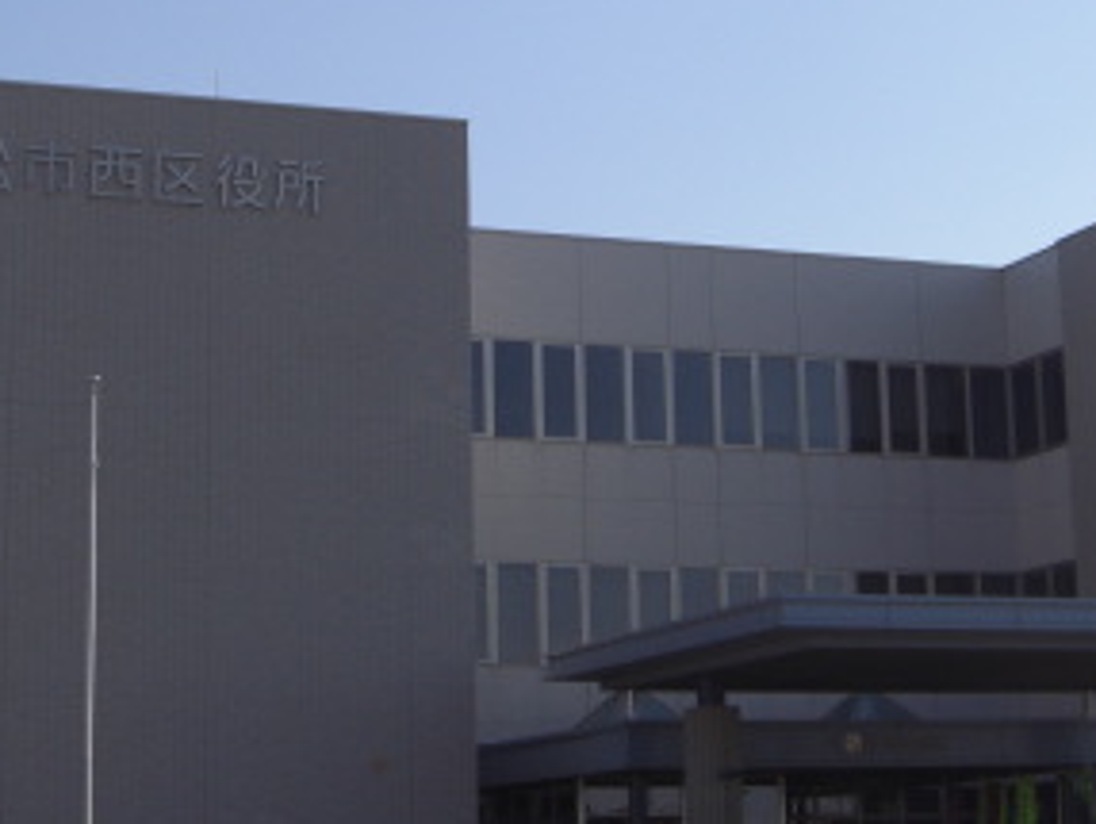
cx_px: 602
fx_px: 2694
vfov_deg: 17.3
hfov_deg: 23.0
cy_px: 192
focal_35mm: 85
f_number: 8
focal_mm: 6.2
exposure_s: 1/250
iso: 64
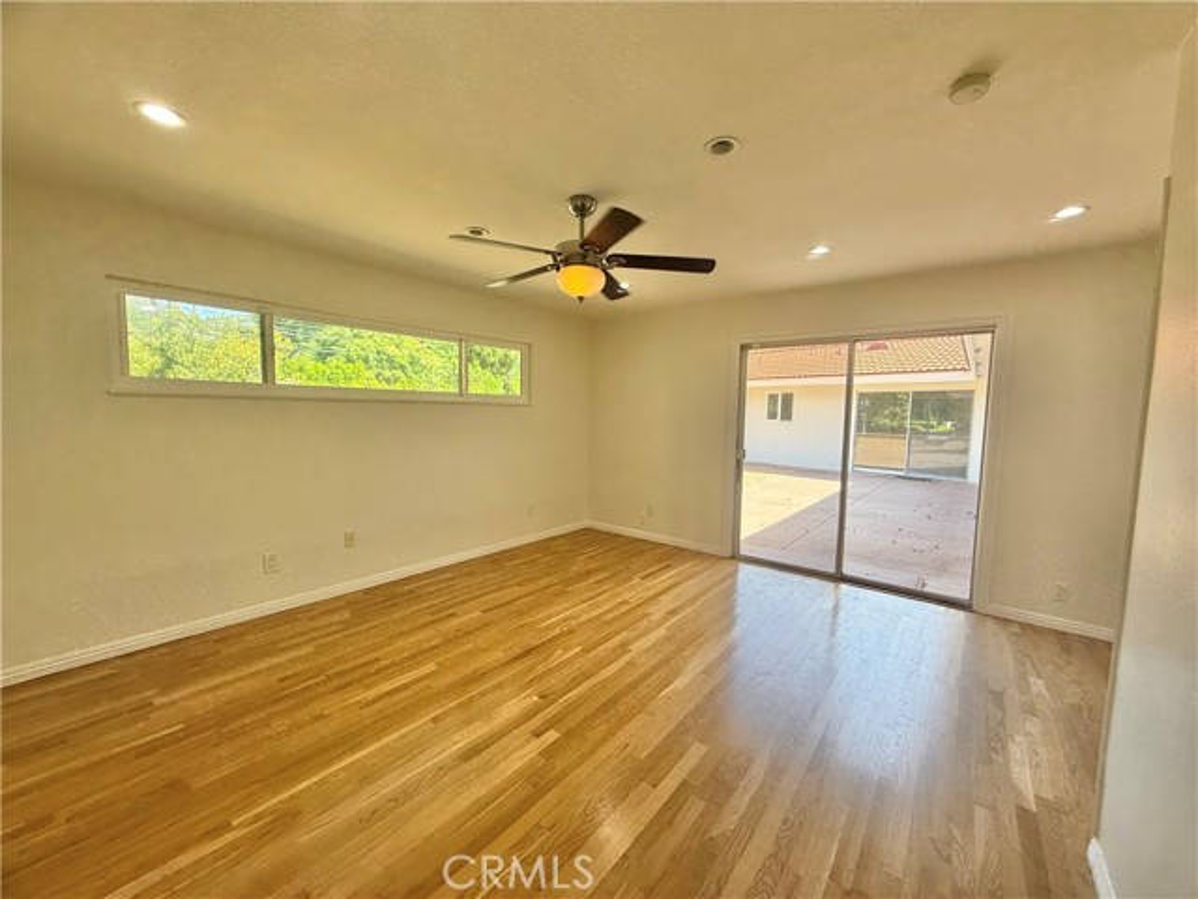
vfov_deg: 85.7
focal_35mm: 14
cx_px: 599
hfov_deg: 102.1
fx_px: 485
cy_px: 450
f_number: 2.2
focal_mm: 2.22
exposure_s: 1/153
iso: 64
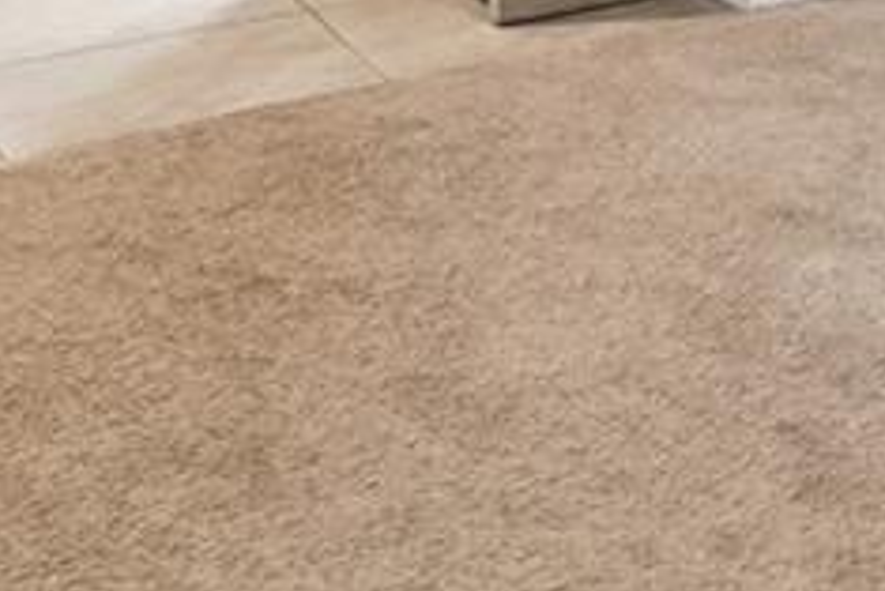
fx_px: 2509
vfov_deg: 11.2
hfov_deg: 15.9
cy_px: -832
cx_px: 1740
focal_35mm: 102
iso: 100
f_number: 7.1
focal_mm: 10
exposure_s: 1/1.25
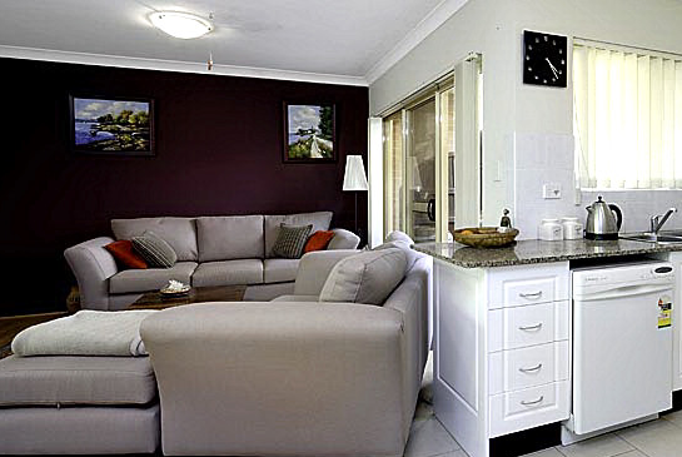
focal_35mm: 22
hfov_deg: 76.0
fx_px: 417
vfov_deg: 57.1
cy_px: 195
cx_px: 456
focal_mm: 10
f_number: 7.1
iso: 100
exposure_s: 1/1.6
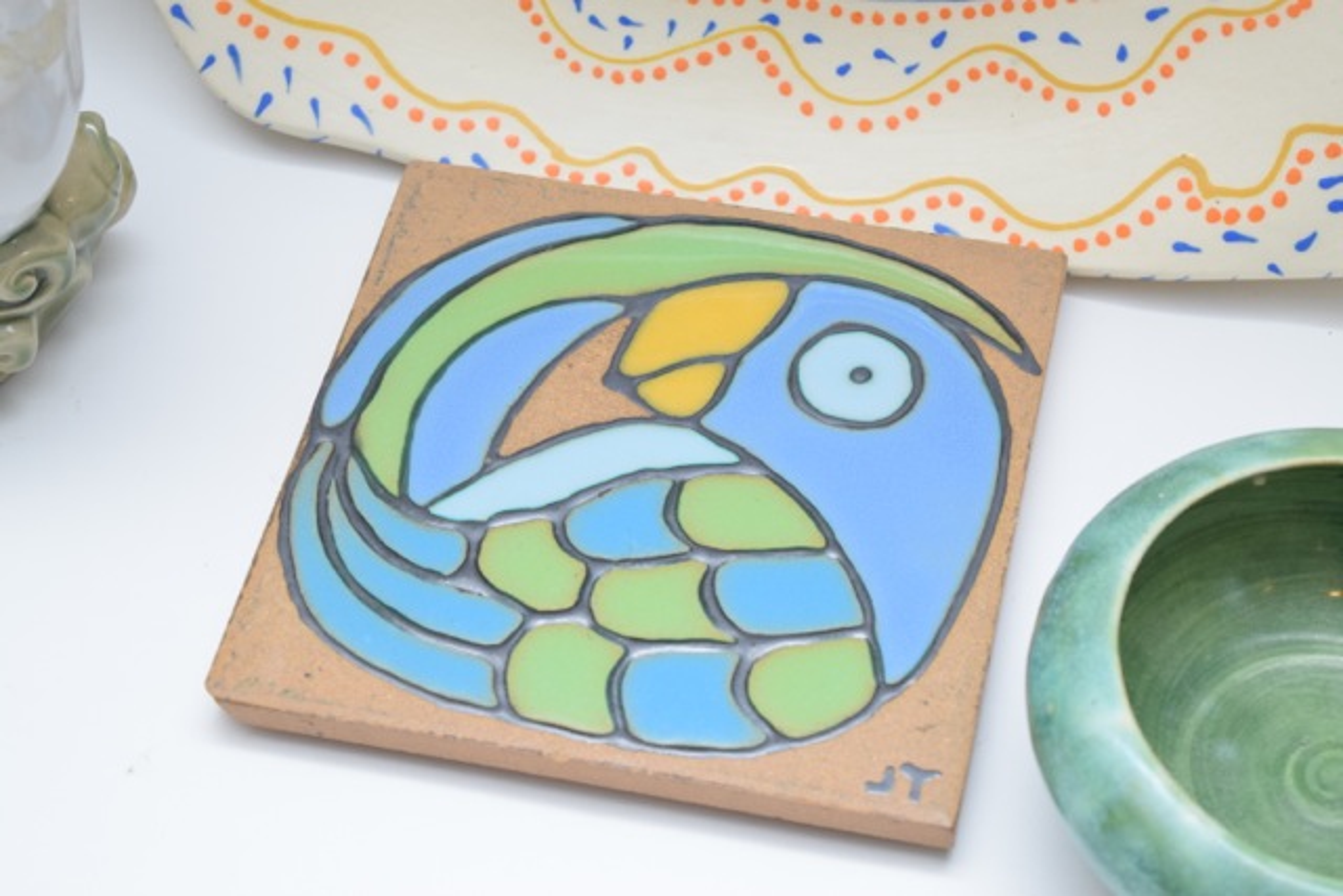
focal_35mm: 82
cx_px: 672
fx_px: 3078
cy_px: 448
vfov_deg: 16.6
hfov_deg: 24.6
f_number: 5.6
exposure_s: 1/125
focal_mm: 55
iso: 800
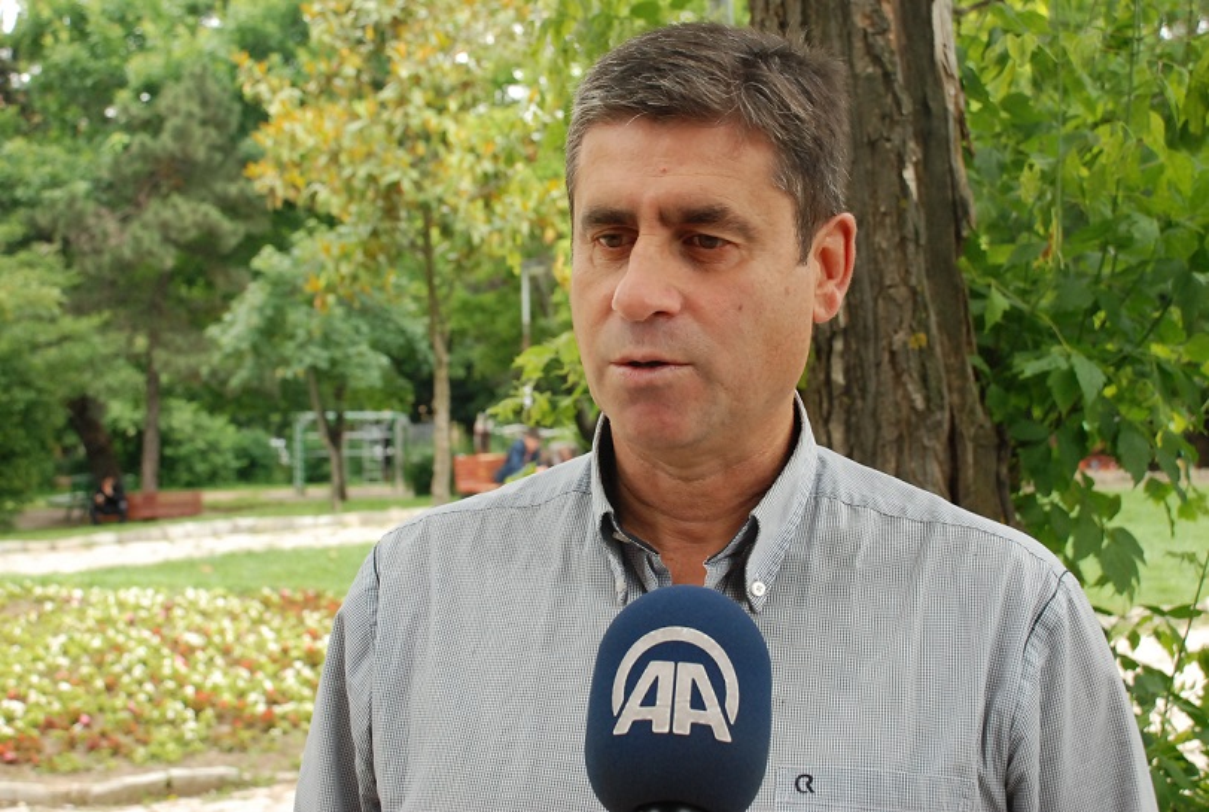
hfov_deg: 41.0
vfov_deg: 28.2
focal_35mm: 48
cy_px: 406
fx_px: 1615
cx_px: 604
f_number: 6.3
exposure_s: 1/160
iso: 800
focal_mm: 32
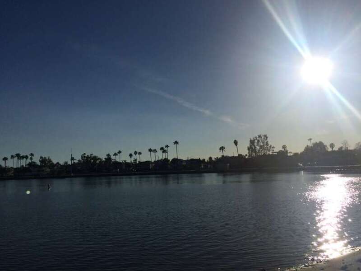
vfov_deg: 48.2
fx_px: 302
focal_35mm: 29
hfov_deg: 61.7
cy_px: 136
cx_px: 180
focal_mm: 4.15
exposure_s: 1/20833
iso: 50
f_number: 2.2
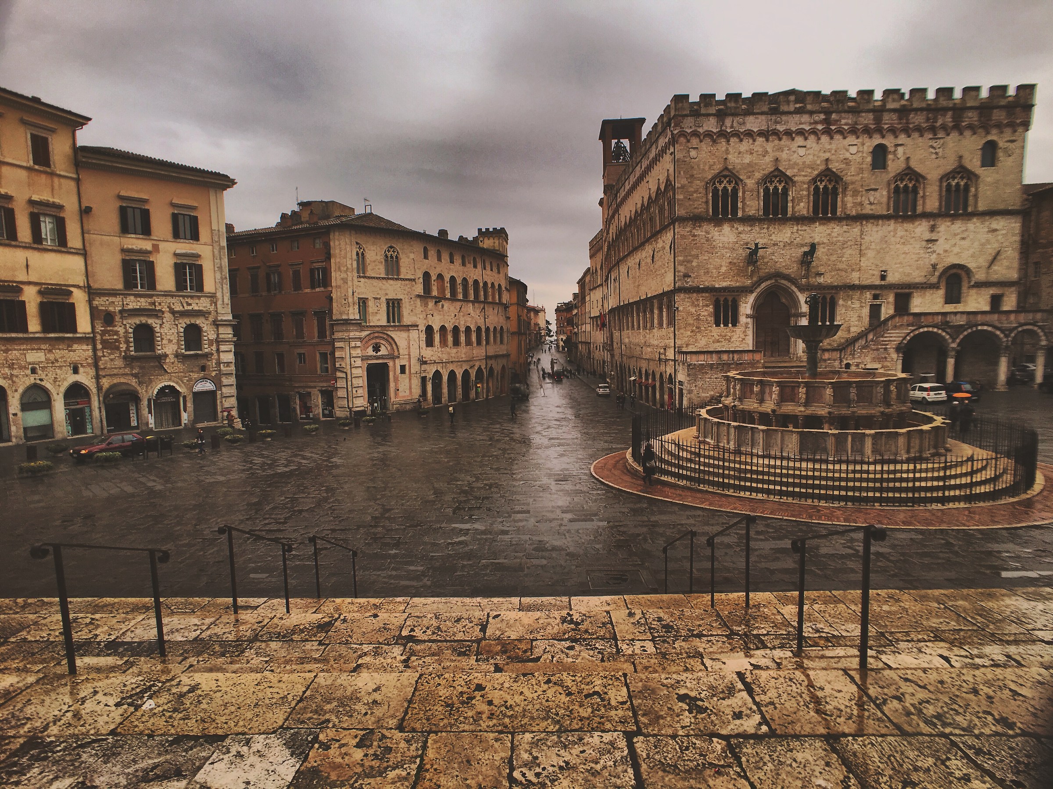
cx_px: 526
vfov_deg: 48.2
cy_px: 394
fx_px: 882
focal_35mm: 29
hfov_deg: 61.7
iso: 25
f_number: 2.2
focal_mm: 4.15
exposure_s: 1/392
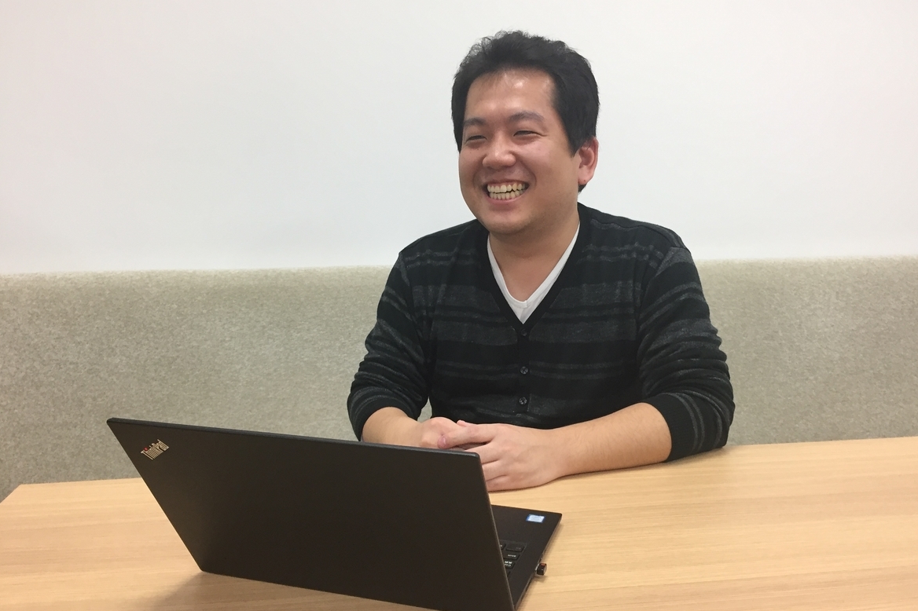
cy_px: 322
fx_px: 790
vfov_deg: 42.3
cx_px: 465
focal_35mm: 31
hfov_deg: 60.3
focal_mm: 4.15
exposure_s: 1/30
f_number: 2.2
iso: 50
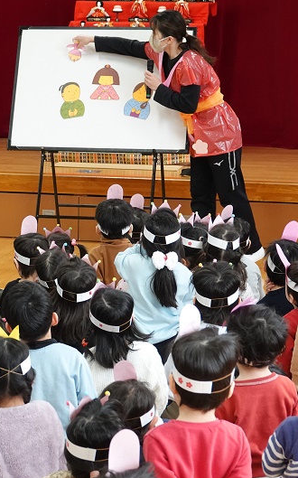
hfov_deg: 10.2
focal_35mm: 128
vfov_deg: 16.3
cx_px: 23
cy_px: 239
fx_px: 1666
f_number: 3.5
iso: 1250
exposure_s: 1/100
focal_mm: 30.5
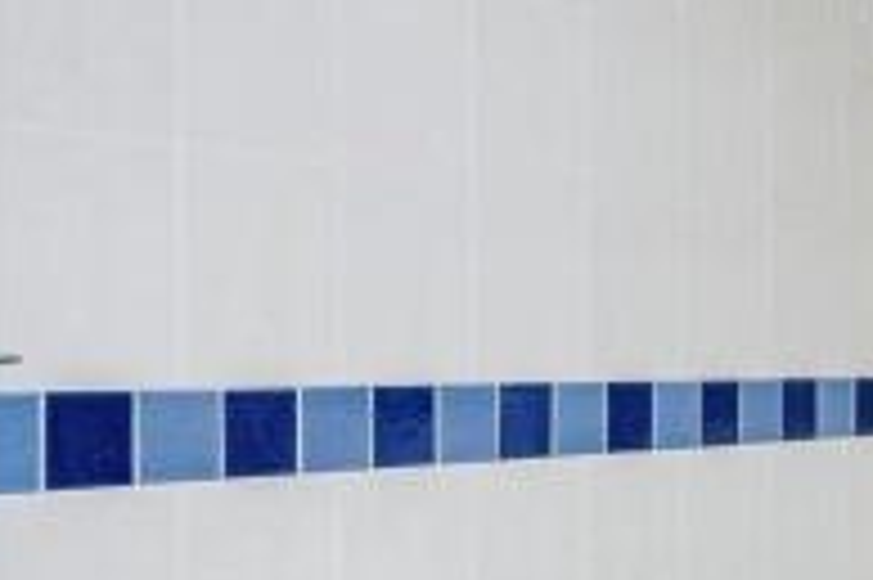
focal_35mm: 74
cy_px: 445
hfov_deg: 25.6
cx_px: 922
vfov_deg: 18.3
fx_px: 1793
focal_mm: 14
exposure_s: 1/125
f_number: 8
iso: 400
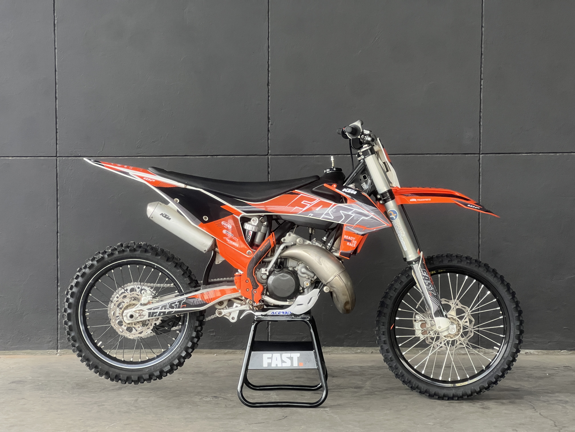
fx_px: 1279
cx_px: 288
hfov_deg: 25.3
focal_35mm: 77
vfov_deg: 19.1
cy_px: 216
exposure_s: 1/99
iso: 160
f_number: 2.8
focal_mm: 9
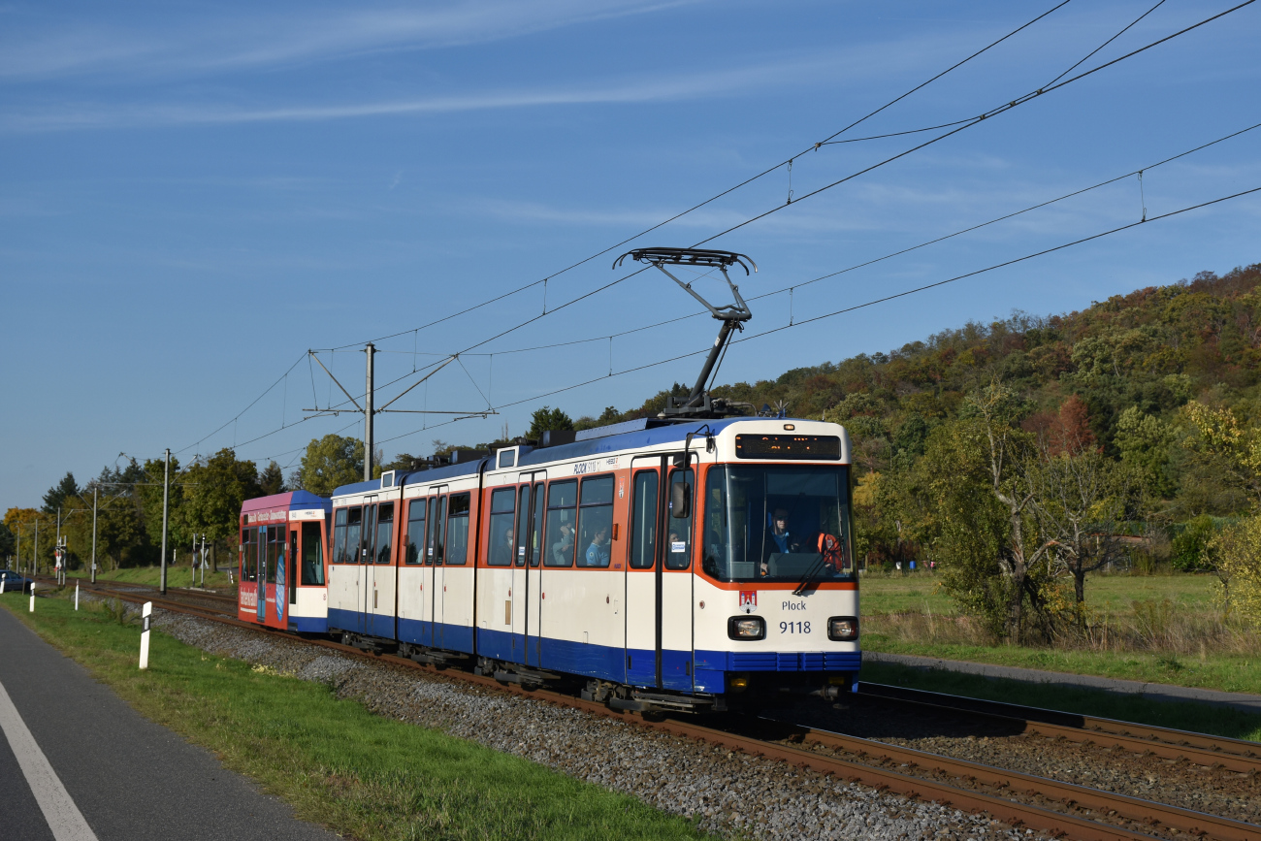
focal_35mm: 60
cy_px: 420
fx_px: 2102
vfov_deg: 22.6
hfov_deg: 33.4
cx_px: 630
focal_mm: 40
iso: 100
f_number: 8
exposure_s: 1/640
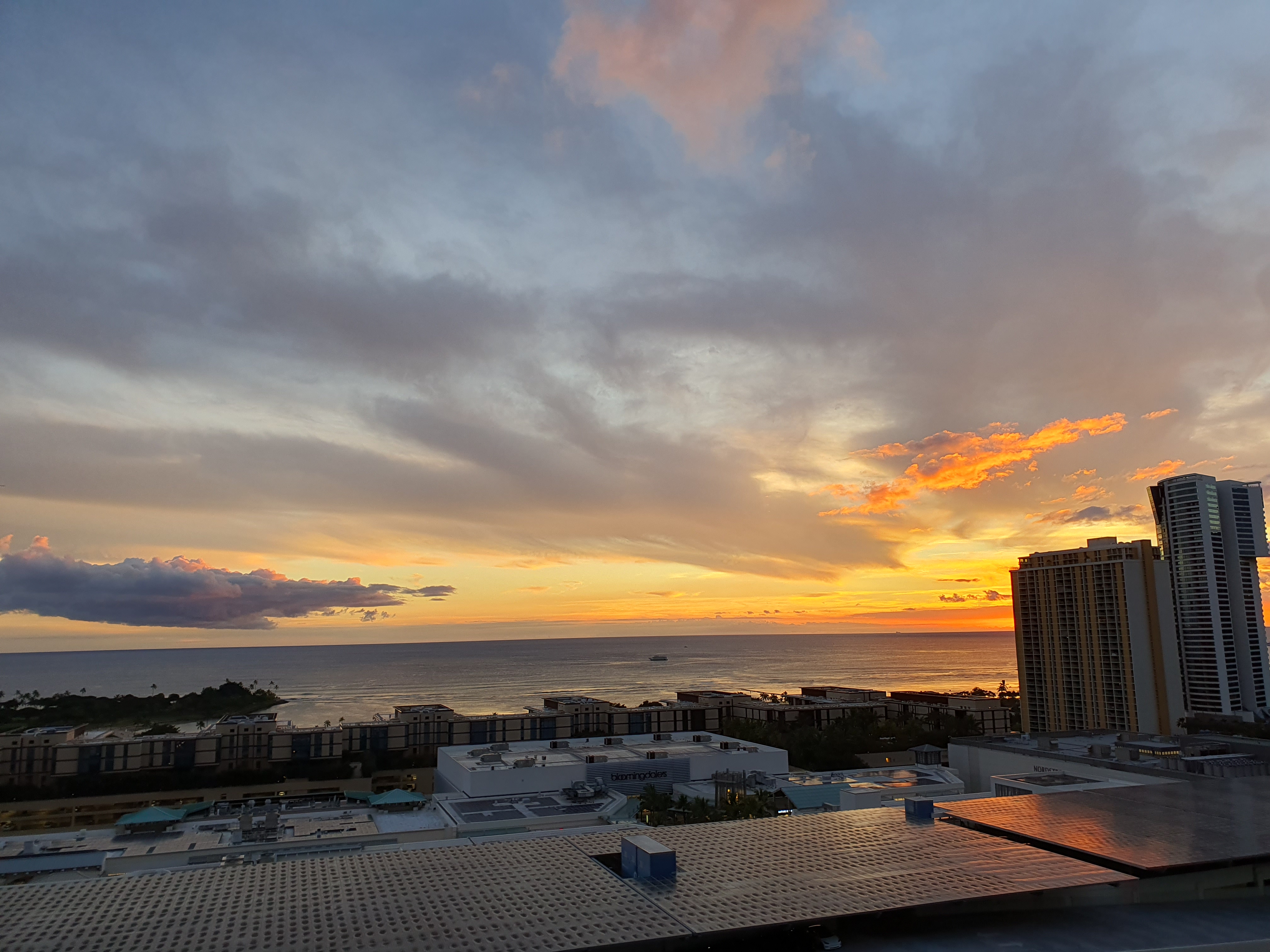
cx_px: 635
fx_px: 954
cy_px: 476
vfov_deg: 53.1
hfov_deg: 67.3
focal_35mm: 26
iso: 50
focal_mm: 4.3
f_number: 2.4
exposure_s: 1/218
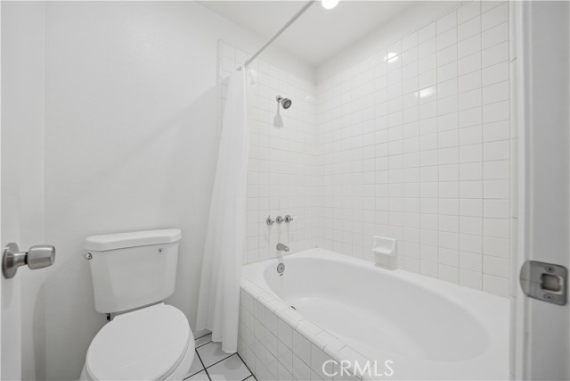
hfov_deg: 112.6
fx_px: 190
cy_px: 190
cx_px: 285
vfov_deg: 90.0
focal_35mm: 12
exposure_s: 1/100
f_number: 5.6
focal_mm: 12
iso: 800
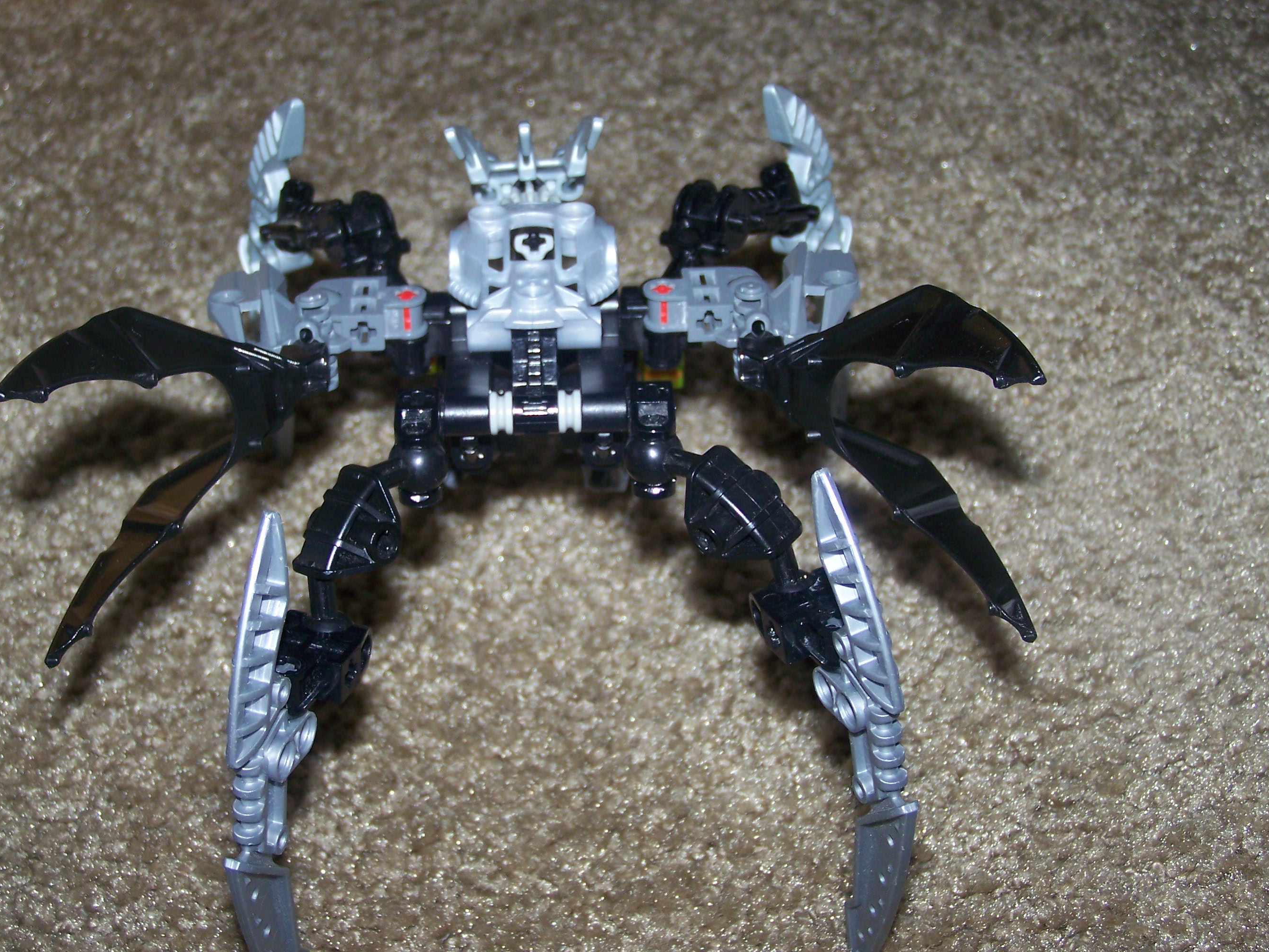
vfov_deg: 21.6
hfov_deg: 28.5
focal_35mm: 68
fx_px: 2493
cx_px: 554
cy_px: 419
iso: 80
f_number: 3.1
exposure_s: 1/100
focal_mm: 9.8
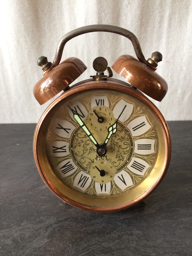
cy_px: 128
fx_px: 214
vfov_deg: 61.7
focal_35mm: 29
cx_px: 96
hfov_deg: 48.2
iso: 100
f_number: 2.2
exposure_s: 1/33
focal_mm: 4.15
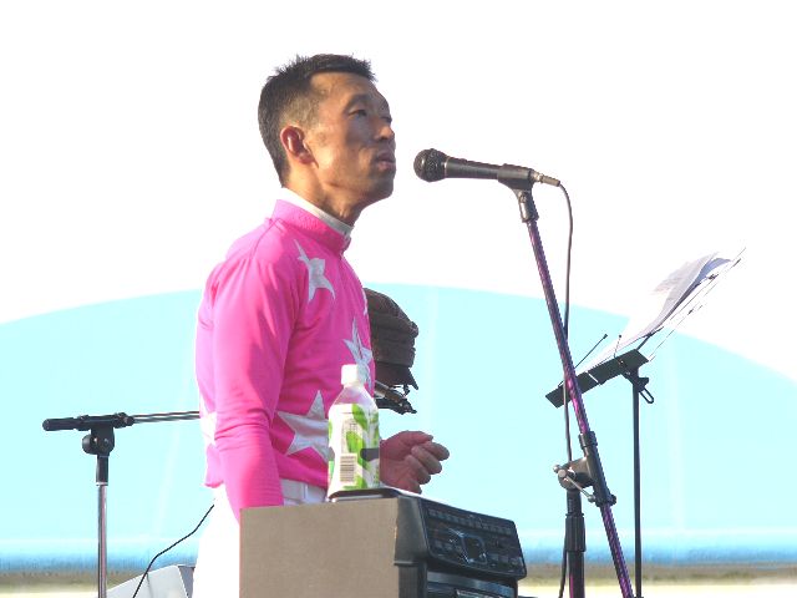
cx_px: 398
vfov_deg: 7.9
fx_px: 4305
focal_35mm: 187
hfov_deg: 10.6
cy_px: 299
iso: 50
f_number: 4
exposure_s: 1/100
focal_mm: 31.1
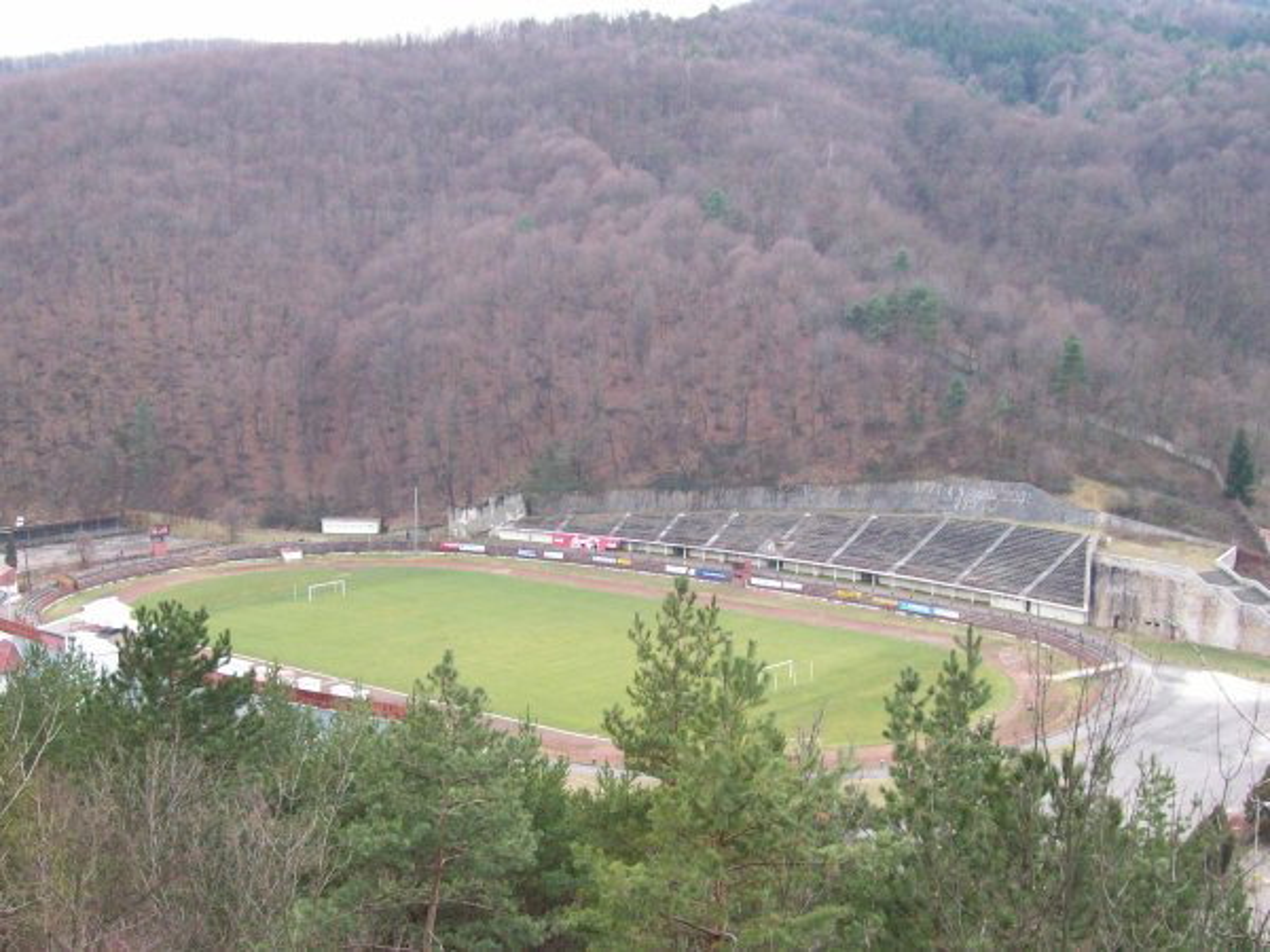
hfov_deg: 51.4
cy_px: 476
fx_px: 1321
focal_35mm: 36
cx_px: 635
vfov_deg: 39.7
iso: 200
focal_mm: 6
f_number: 2.7
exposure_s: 1/113
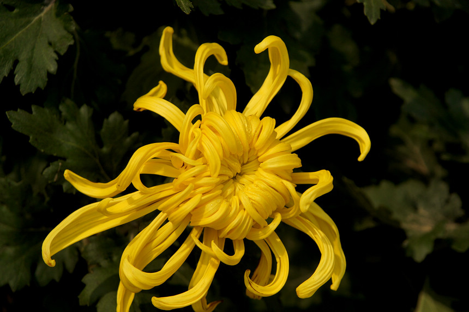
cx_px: 234
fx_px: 2675
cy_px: 156
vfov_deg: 6.7
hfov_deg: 10.0
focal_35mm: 206
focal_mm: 137
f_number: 6.3
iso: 200
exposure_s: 1/1000
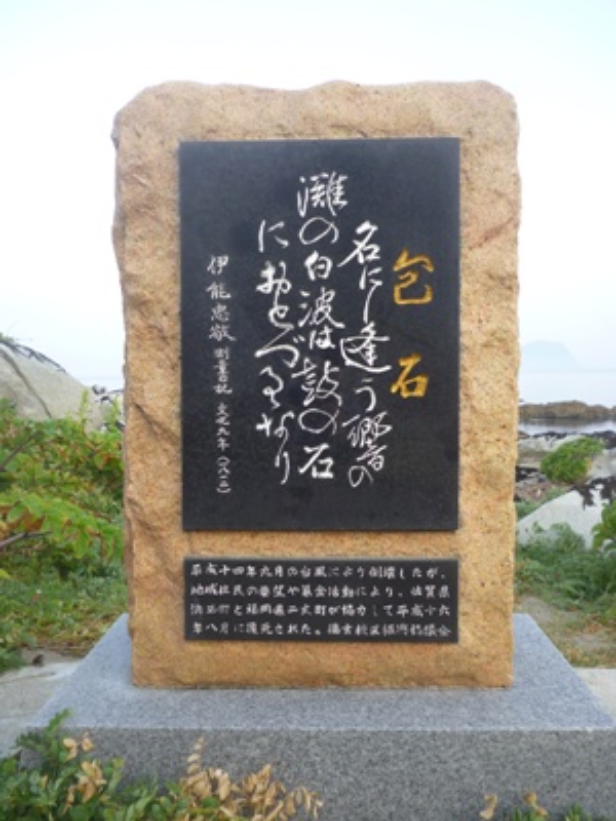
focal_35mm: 28
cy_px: 410
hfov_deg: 49.7
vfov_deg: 63.4
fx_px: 664
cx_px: 308
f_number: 3.1
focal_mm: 5
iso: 100
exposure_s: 1/60
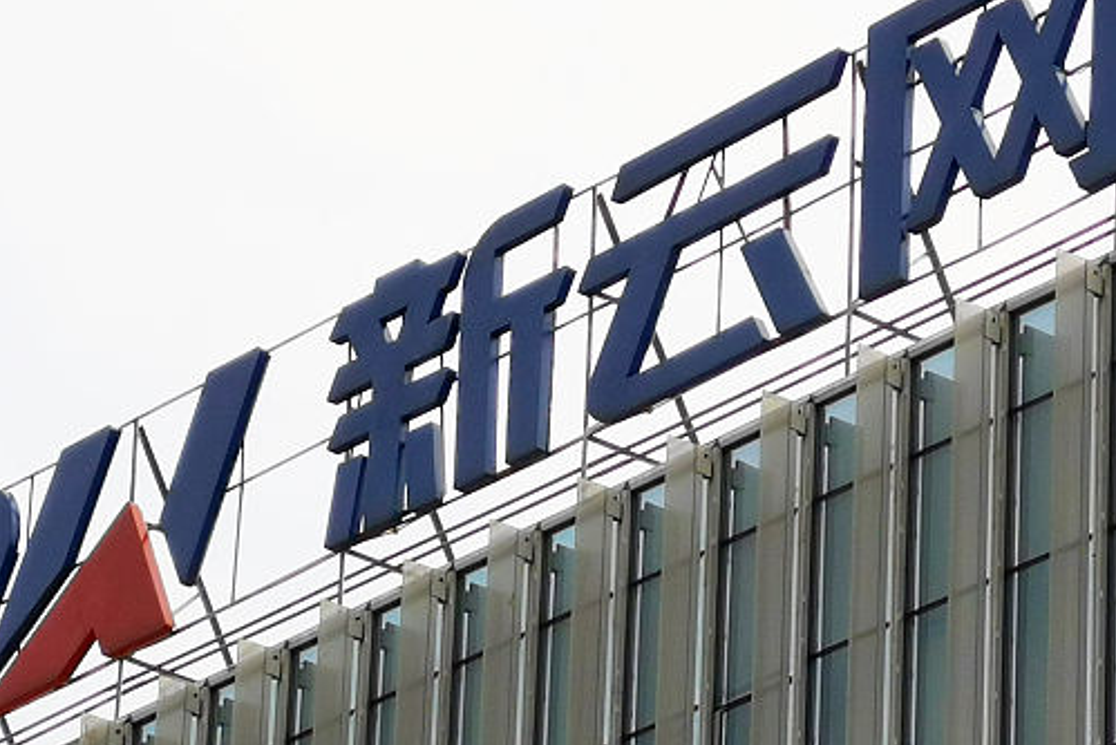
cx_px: 476
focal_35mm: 255
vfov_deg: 5.4
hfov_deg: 8.1
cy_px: 606
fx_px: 7907
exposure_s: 1/944
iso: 50
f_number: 2.4
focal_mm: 7.48
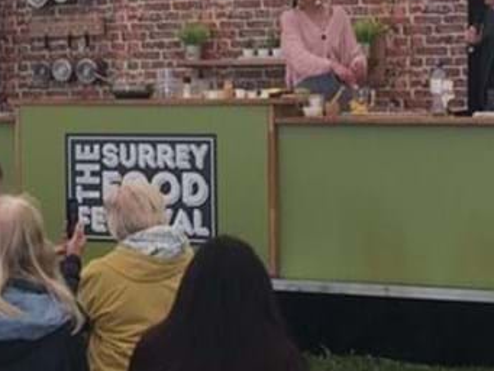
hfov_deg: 28.2
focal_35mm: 68
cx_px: 356
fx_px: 971
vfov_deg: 21.6
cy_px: 180
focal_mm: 4.15
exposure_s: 1/100
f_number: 2.2
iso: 32
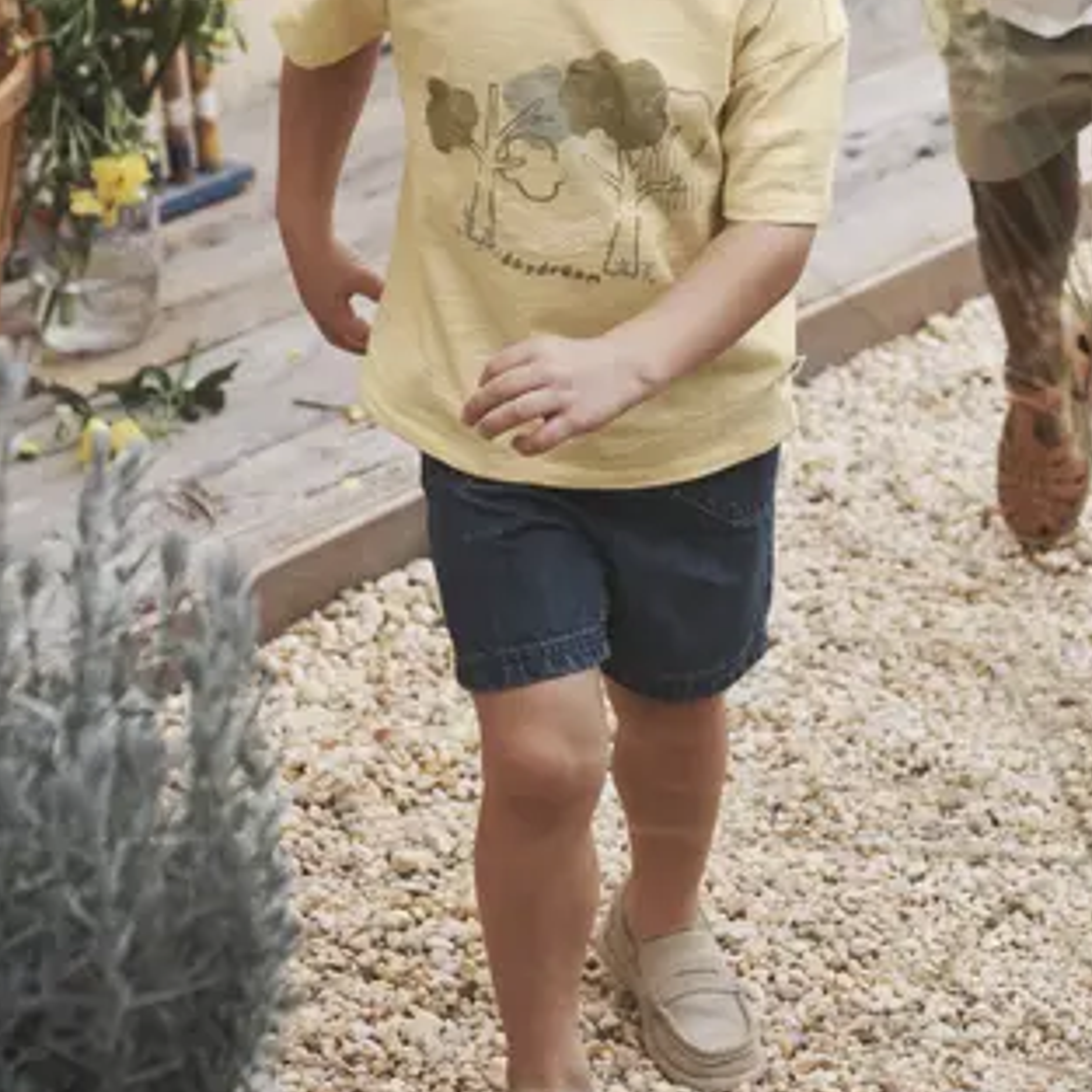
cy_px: 154
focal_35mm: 146
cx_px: 809
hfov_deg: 11.9
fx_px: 5211
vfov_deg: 11.9
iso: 250
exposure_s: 1/200
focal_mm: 70
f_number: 4.5
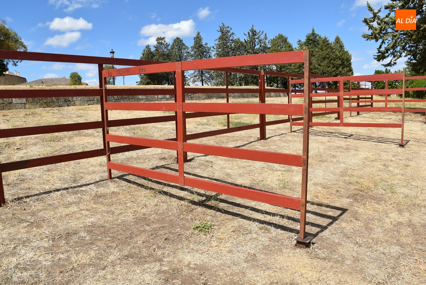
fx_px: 320
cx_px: 213
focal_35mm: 27
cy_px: 142
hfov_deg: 67.3
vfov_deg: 48.0
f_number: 10
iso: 200
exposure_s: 1/400
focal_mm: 18
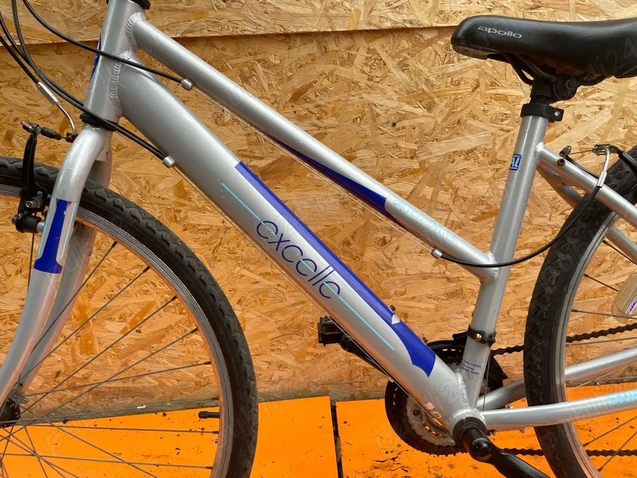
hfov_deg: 69.4
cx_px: 318
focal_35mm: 25
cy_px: 239
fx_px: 460
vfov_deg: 54.9
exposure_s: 1/121
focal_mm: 5.1
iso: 100
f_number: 1.6
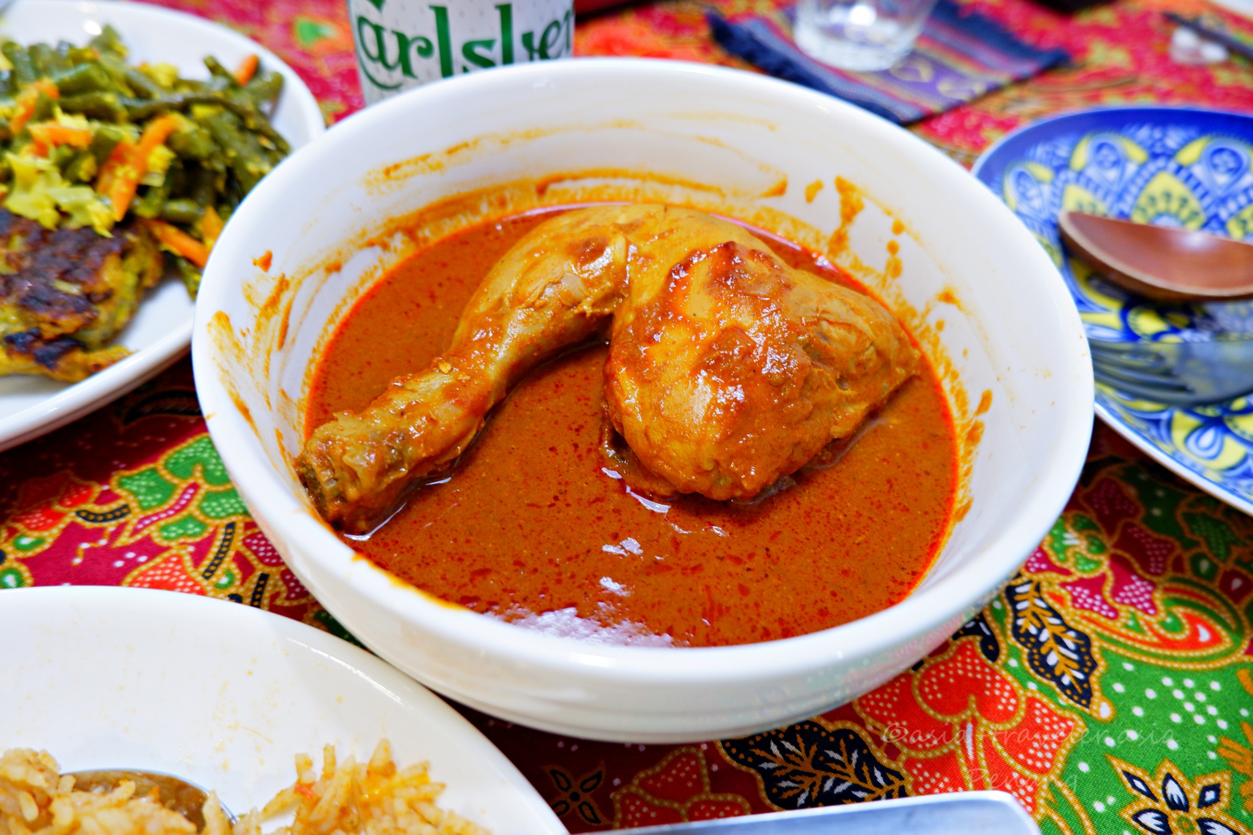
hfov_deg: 76.1
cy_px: 418
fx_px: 801
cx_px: 626
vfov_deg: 55.1
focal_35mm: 23
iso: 640
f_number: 3.5
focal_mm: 15
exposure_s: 1/34
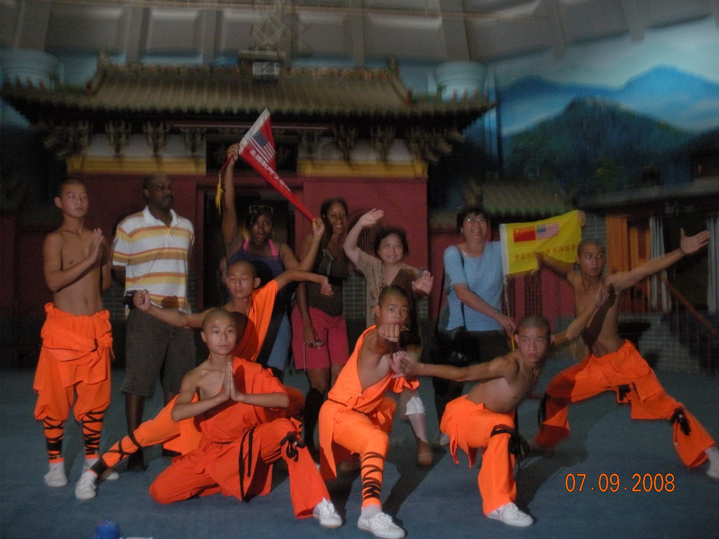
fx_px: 748
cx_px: 360
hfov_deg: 51.4
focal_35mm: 36
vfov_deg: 39.7
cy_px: 270
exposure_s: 1/10.1
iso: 400
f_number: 3.5
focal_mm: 6.3
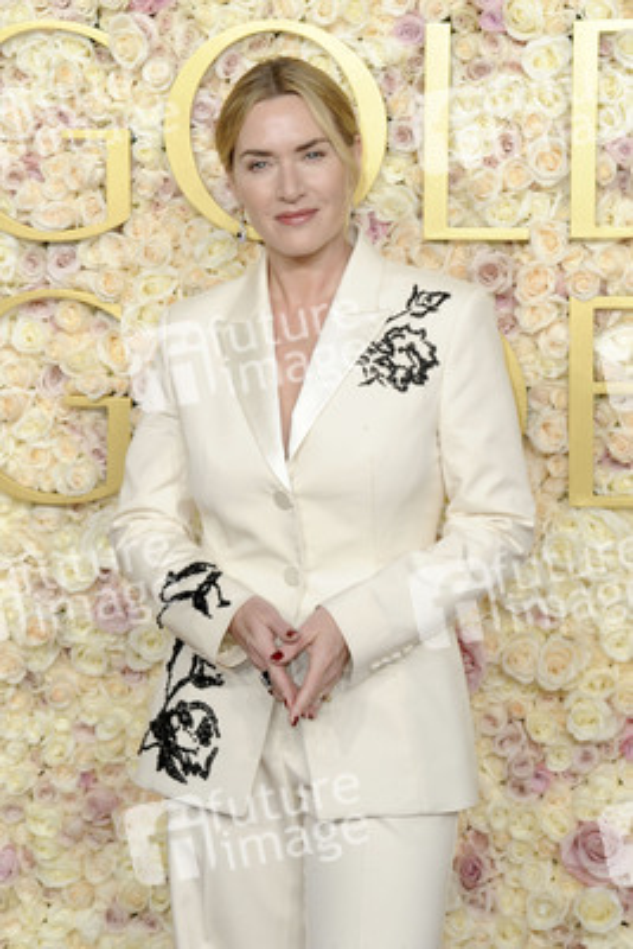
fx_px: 2688
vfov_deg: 20.0
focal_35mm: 102
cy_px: 474
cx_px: 316
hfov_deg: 13.4
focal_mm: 102
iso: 1000
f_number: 14
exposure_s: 1/250
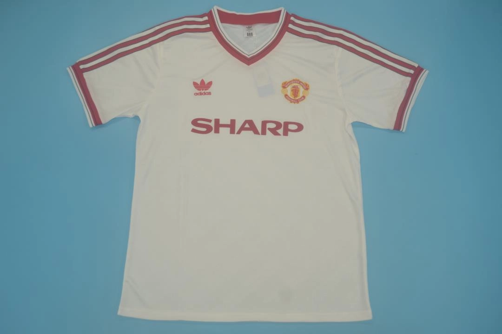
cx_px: 251
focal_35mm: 33
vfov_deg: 40.0
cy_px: 167
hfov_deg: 57.2
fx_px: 460
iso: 200
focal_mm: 22
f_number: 4
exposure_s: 1/200
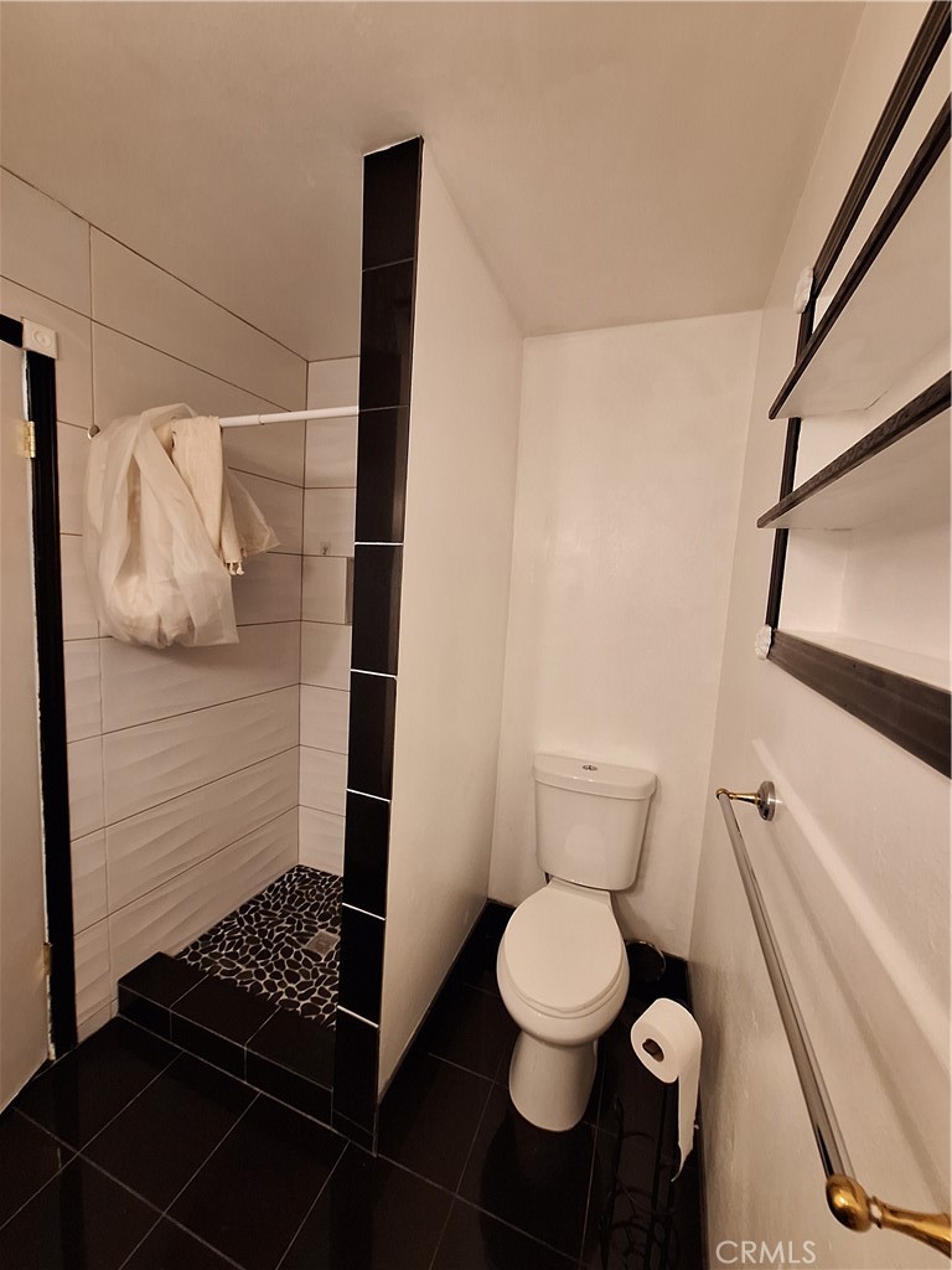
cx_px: 476
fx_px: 477
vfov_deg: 106.2
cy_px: 635
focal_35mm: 13
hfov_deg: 89.9
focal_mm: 1.74
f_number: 2.2
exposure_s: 1/24
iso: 160
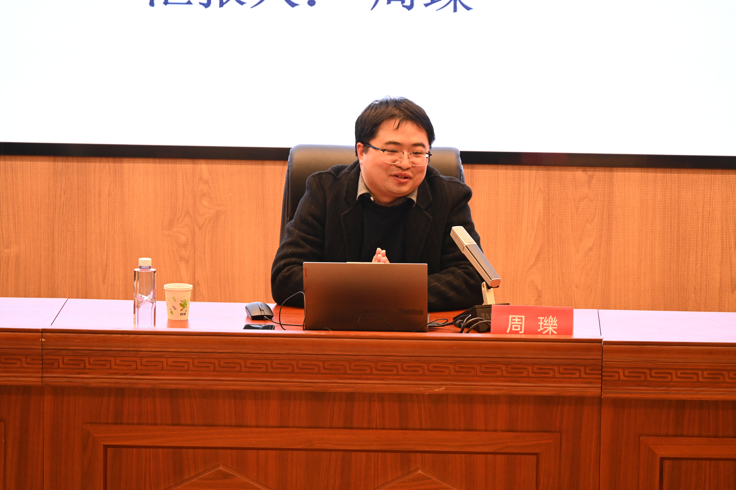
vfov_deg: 6.9
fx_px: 4089
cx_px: 368
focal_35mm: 200
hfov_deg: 10.3
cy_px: 245
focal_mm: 200
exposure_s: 1/200
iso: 3200
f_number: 6.3
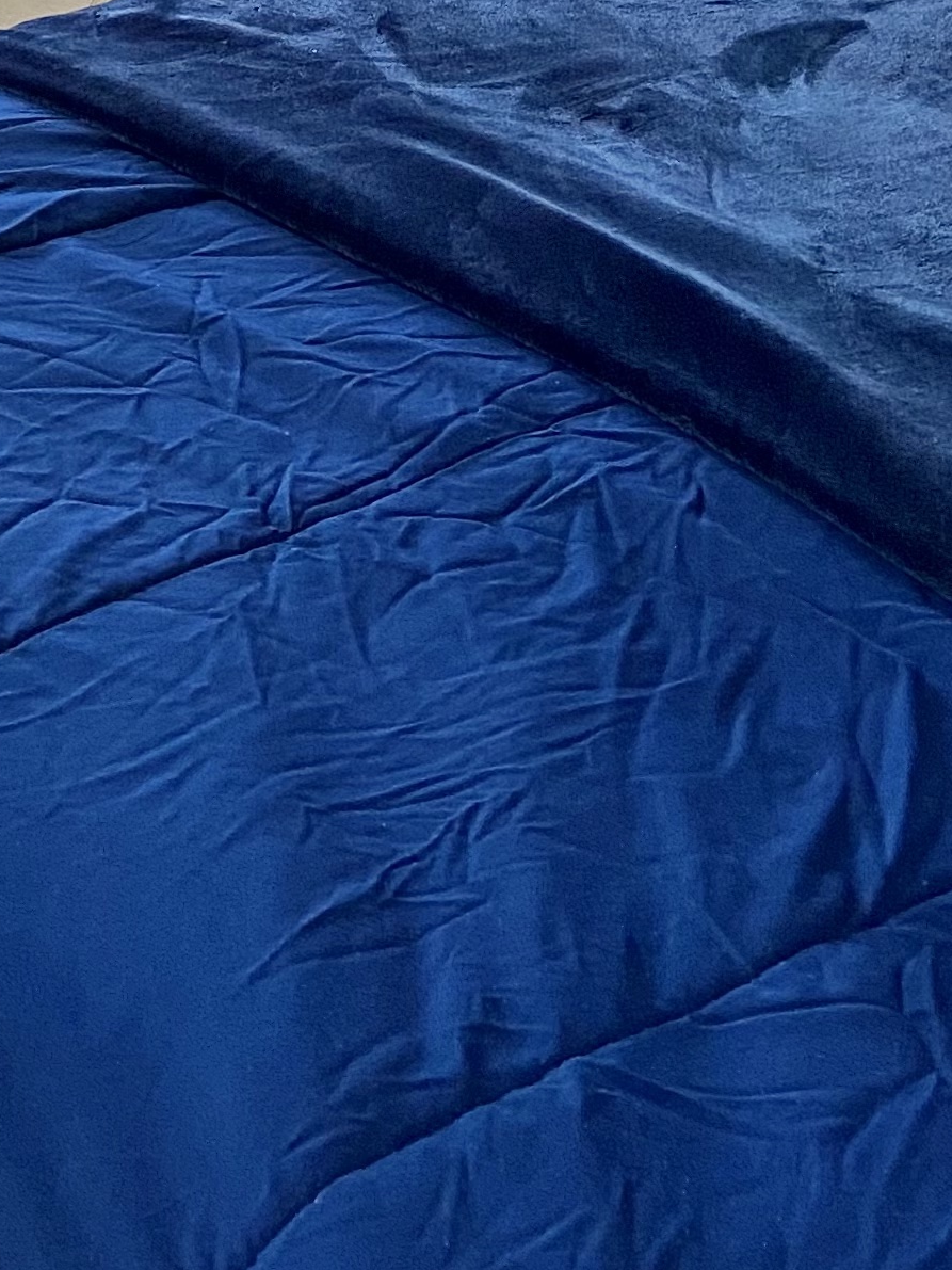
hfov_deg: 16.5
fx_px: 3227
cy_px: -825
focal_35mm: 88
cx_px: 78
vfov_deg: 18.6
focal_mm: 4.25
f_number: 1.8
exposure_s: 1/60
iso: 125
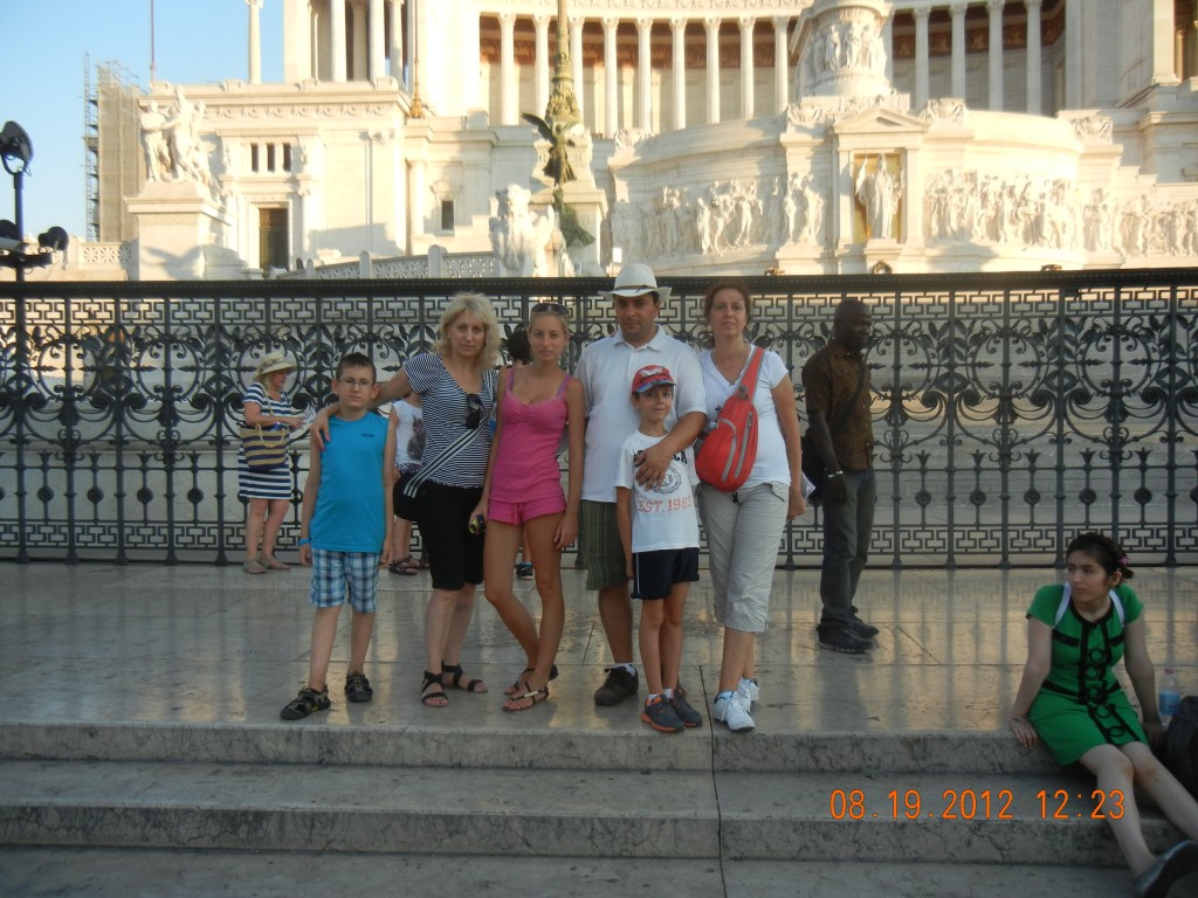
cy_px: 449
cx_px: 599
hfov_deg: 60.0
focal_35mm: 30
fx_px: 1038
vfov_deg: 46.8
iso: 160
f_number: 3.5
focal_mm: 5.4
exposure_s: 1/313
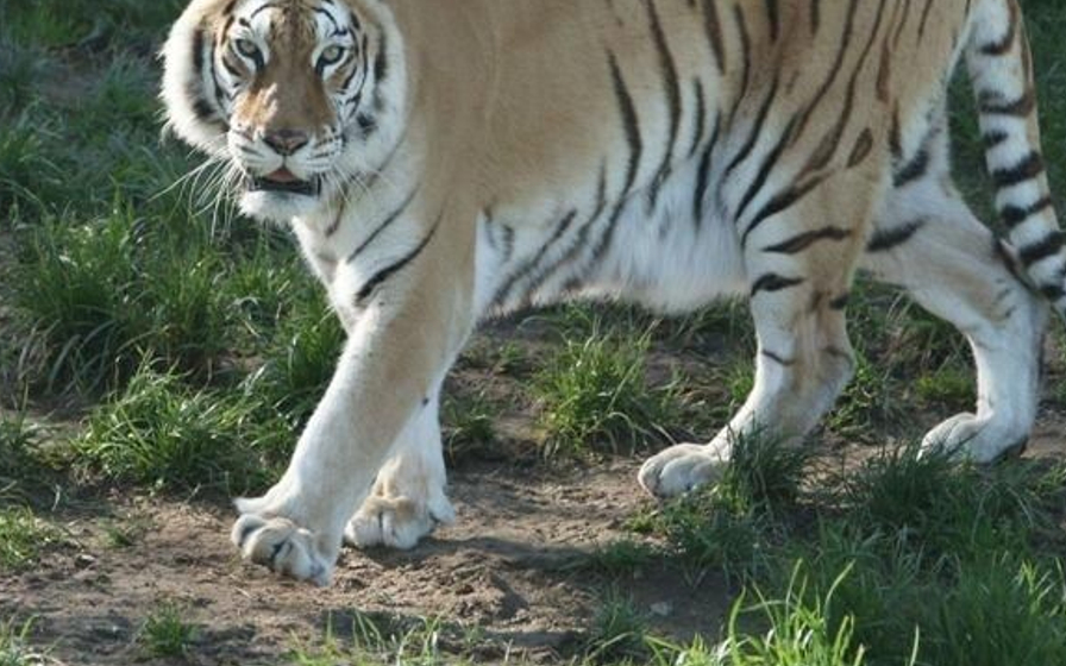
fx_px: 15862
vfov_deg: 2.4
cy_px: 181
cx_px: 366
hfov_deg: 3.8
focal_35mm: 546
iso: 800
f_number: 7.1
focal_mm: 300
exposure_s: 1/500
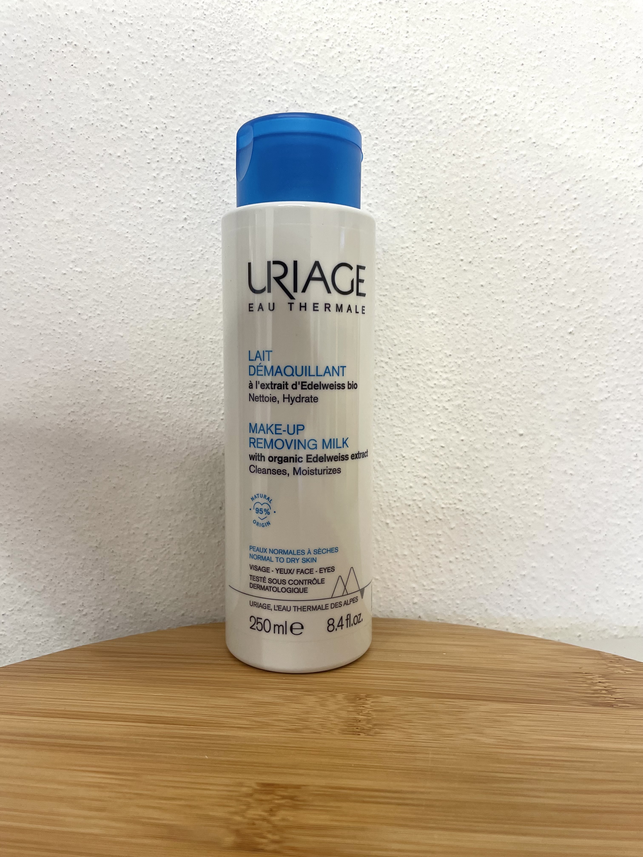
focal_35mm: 26
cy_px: 428
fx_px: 644
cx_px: 322
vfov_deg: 67.3
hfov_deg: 53.1
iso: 100
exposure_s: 1/100
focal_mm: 4.2
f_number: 1.6
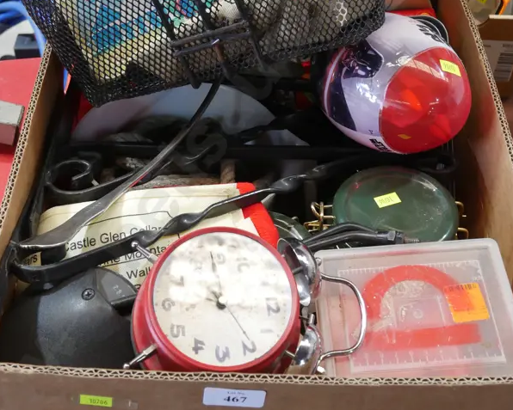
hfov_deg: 33.0
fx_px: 866
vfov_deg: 26.1
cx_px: 260
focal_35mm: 57
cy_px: 71
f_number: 4
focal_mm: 17
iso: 640
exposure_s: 1/60
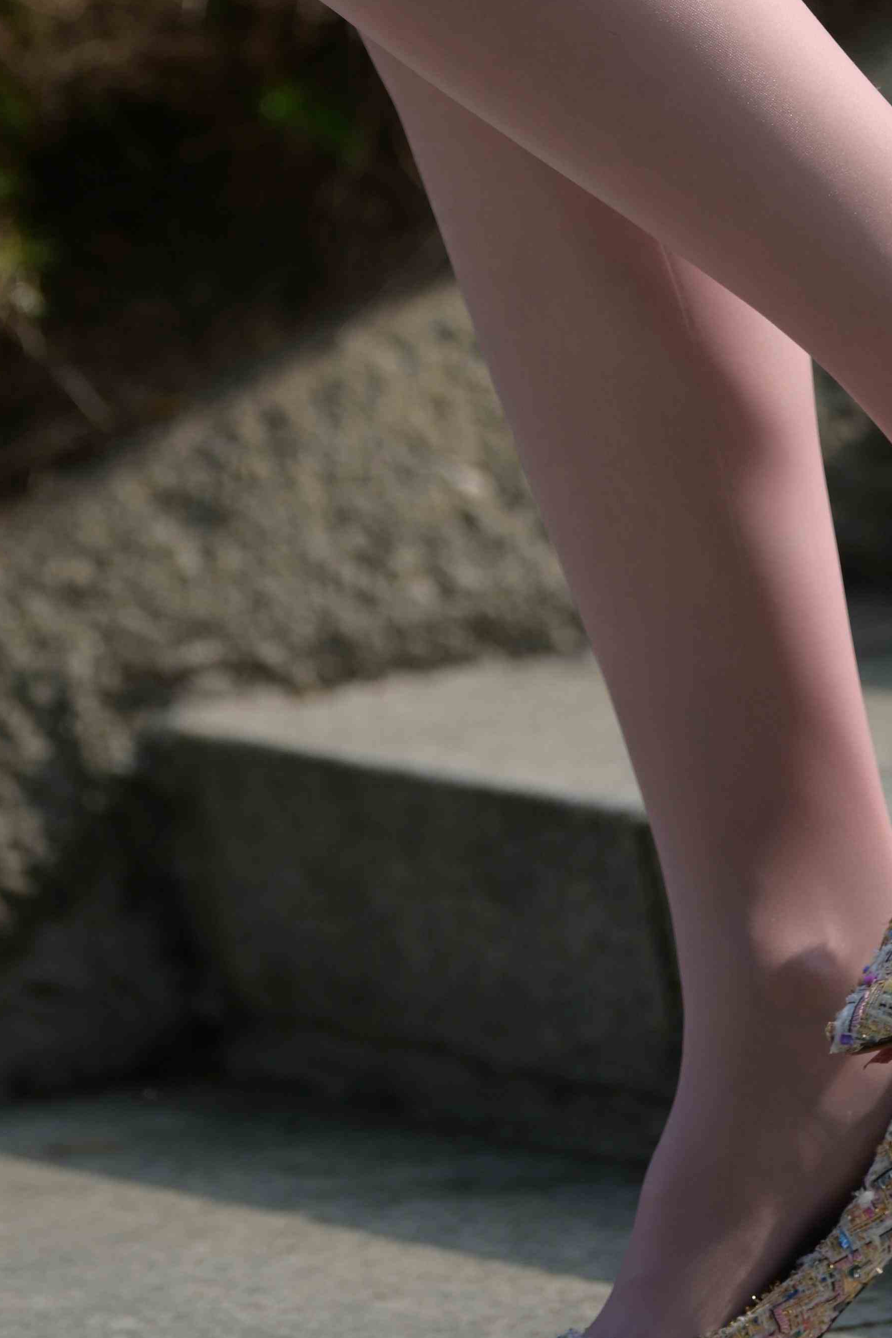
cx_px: 701
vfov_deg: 4.4
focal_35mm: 464
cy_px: -684
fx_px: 17246
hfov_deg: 3.0
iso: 100
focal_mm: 150
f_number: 2.8
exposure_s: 1/2500
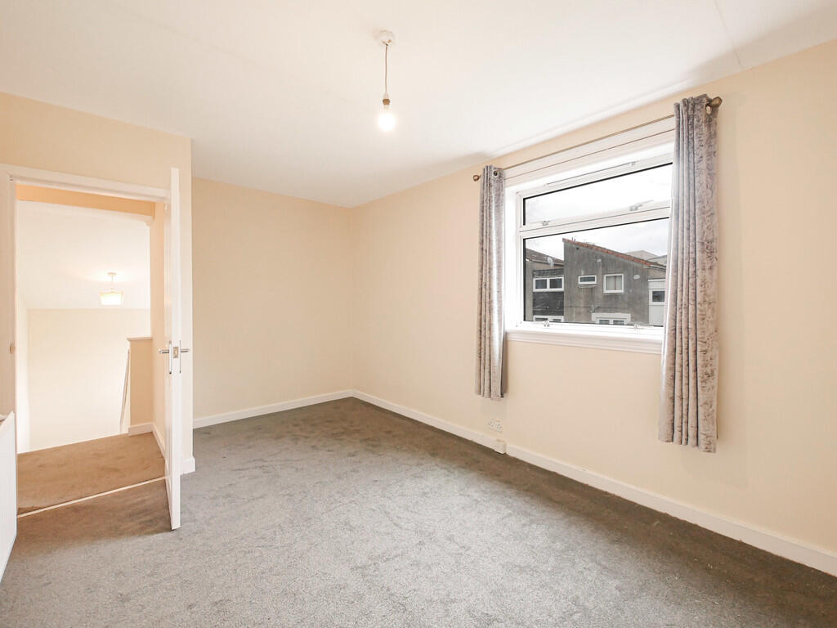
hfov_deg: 102.1
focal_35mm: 14
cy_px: 314
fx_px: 339
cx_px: 418
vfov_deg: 85.7
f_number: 4
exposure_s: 1/60
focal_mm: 7
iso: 1000
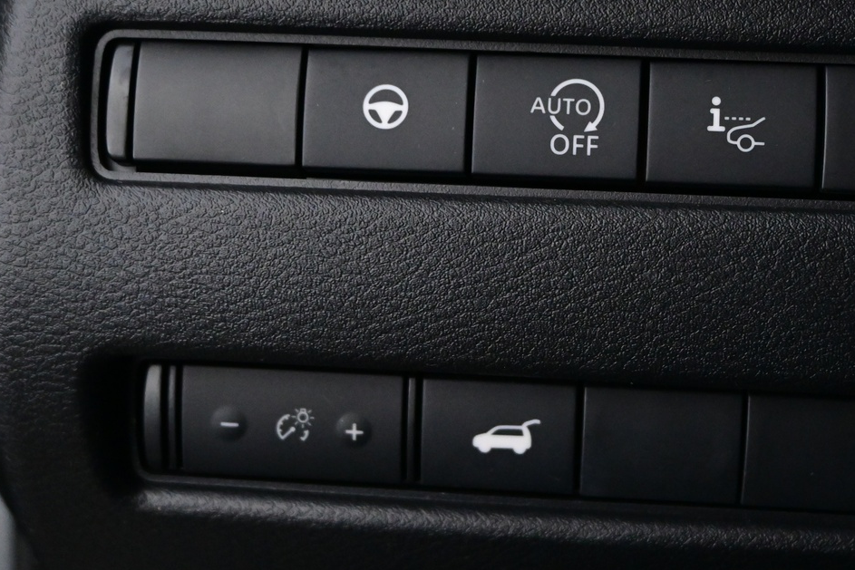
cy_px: 242
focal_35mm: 67
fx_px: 1591
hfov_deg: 30.1
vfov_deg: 20.3
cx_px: 461
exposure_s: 1/40
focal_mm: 26
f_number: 4.5
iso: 3600
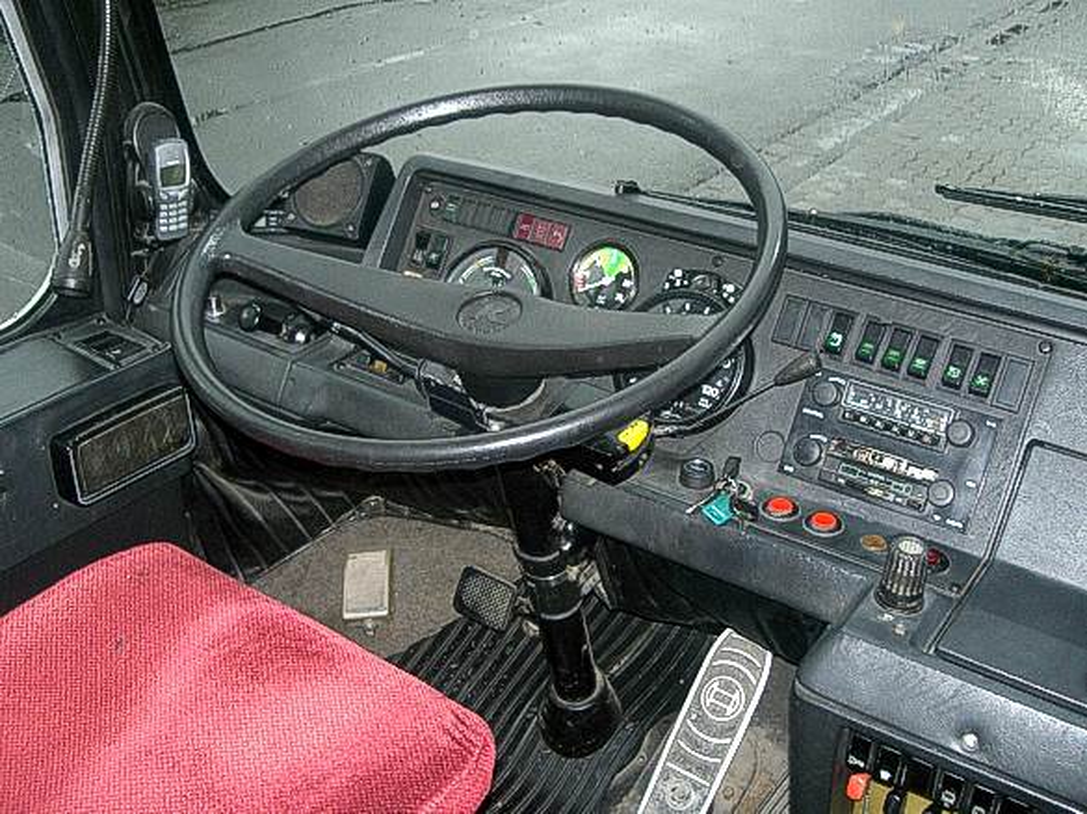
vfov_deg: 37.7
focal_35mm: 38
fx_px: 1193
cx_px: 544
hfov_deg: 49.0
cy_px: 407
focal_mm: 6.3
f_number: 3.1
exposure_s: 1/60
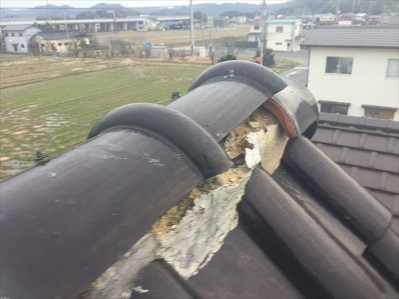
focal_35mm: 29
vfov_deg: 48.2
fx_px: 334
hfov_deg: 61.7
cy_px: 150
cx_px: 200
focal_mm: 4.15
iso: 40
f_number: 2.2
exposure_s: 1/120
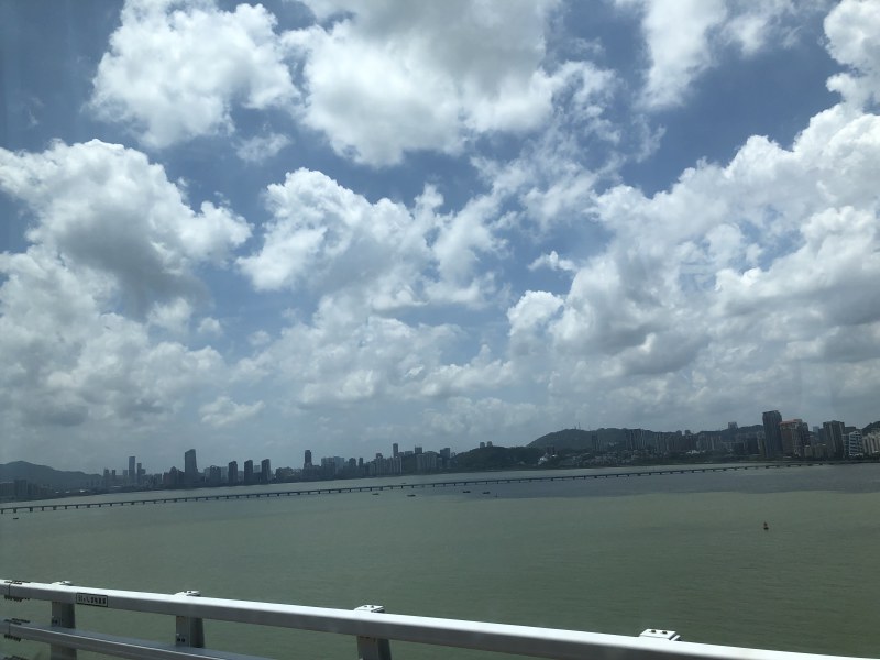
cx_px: 440
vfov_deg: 49.7
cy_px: 330
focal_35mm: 28
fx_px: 712
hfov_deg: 63.4
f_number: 1.8
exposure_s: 1/4808
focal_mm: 4
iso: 25
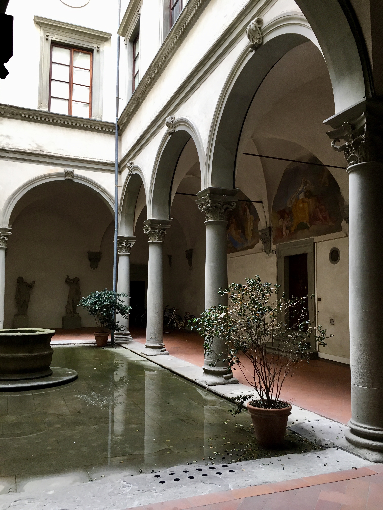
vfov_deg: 61.7
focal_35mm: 29
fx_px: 428
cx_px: 192
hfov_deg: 48.2
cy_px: 255
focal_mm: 4.15
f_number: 2.2
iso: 40
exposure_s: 1/33
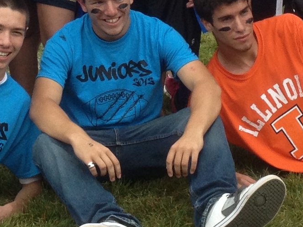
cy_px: -73
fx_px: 1506
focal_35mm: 172
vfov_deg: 8.5
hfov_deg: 11.5
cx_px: 84
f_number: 2.4
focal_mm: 4.28
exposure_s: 1/557
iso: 64
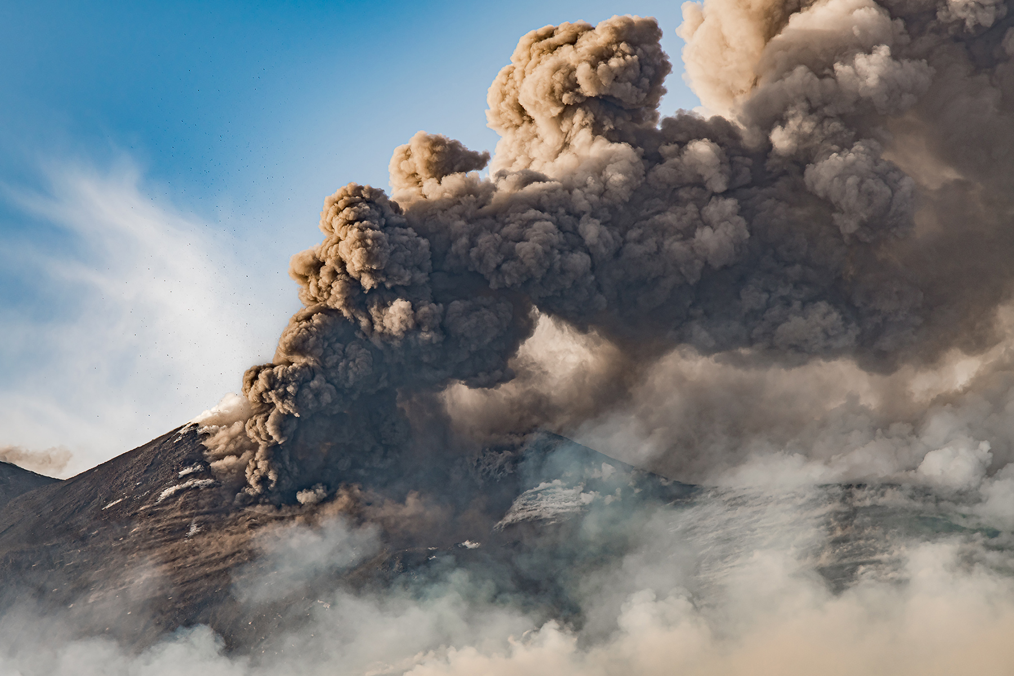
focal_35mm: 600
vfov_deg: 2.3
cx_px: 507
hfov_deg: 3.4
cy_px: 338
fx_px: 16899
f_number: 8
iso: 64
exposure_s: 1/80
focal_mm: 600
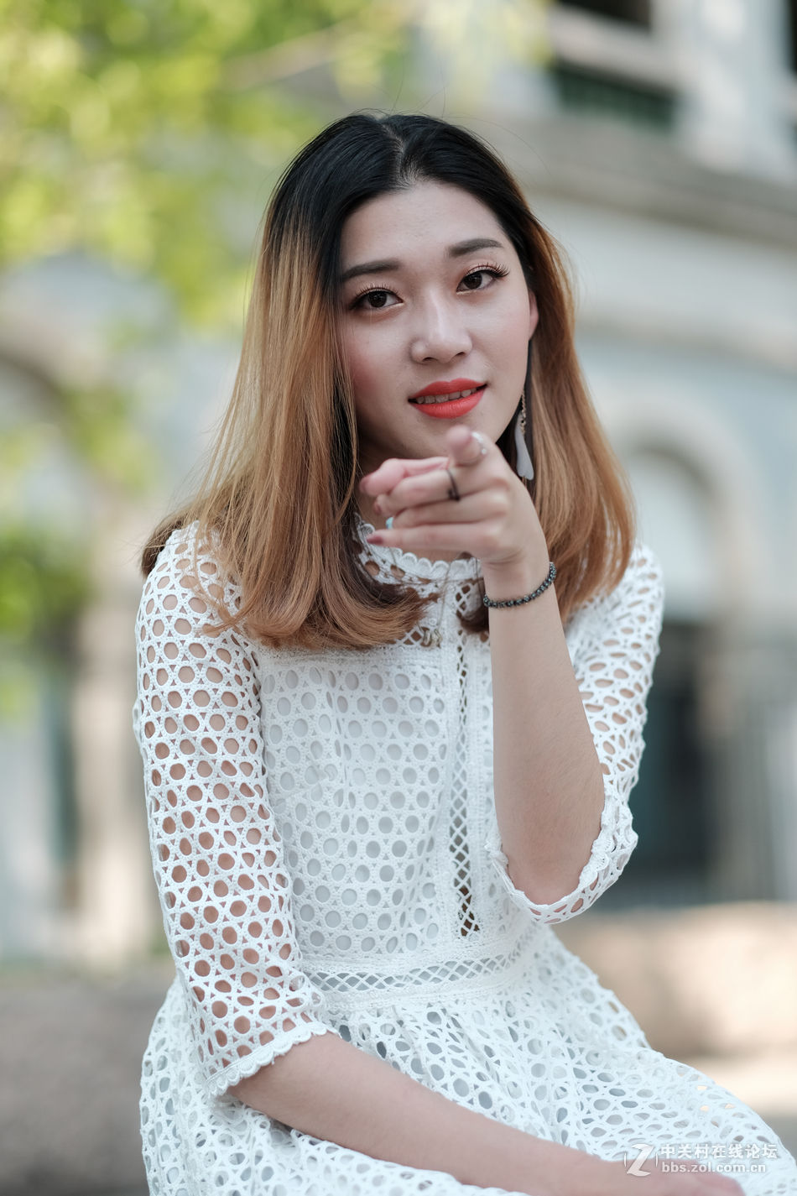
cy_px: 598
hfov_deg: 16.3
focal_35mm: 84
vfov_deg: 24.2
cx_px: 398
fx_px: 2789
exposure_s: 1/2000
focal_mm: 56
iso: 200
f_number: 1.4
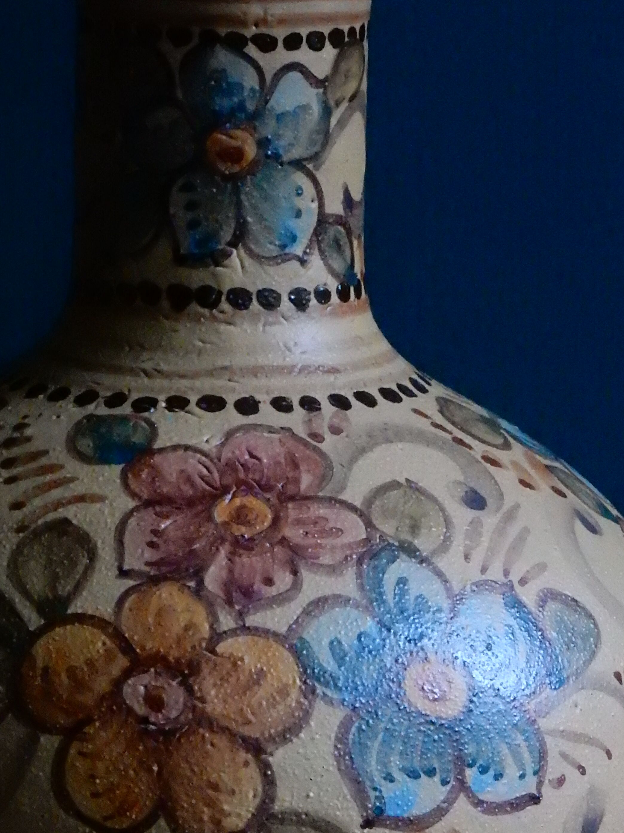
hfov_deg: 7.7
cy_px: 470
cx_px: 244
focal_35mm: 194
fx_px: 4663
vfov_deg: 10.2
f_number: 5.6
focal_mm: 20.9
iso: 1600
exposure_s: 1/50
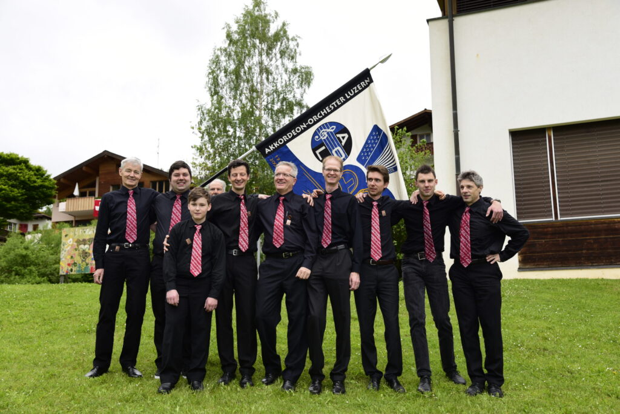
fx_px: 758
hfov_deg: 44.5
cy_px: 207
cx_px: 310
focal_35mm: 44
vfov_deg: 30.6
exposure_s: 1/125
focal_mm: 44
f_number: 5.6
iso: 100
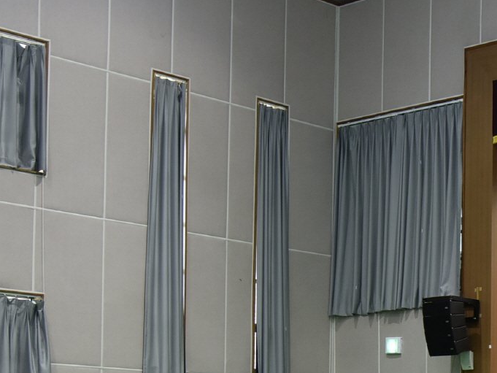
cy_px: 439
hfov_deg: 20.7
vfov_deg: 16.0
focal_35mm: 89
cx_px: 575
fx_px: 1278
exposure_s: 1/125
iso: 1000
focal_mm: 30
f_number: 4.5
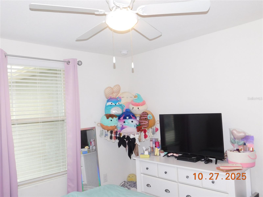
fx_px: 228
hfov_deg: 60.0
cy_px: 98
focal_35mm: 30
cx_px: 132
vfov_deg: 46.8
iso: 200
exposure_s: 1/30
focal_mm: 5.3
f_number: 3.2
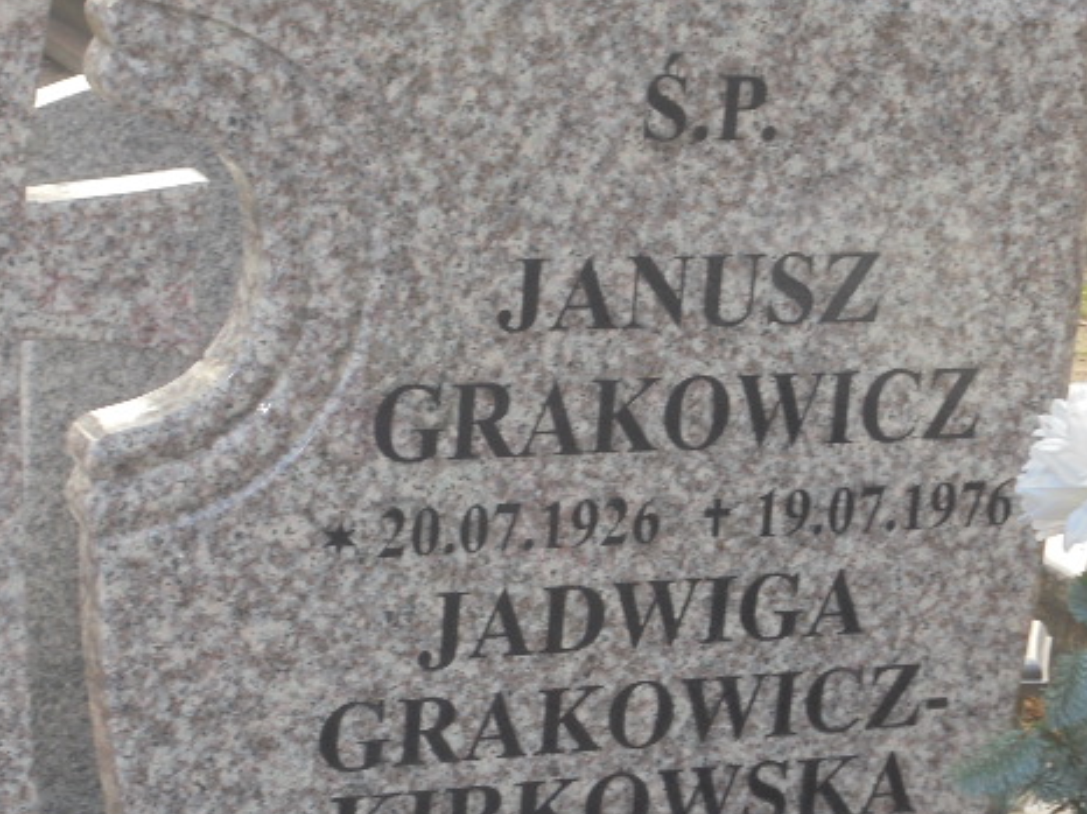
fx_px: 3578
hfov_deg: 17.3
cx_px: 644
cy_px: 492
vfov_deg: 13.0
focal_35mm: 114
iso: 160
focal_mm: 14.9
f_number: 6.7
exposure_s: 1/30
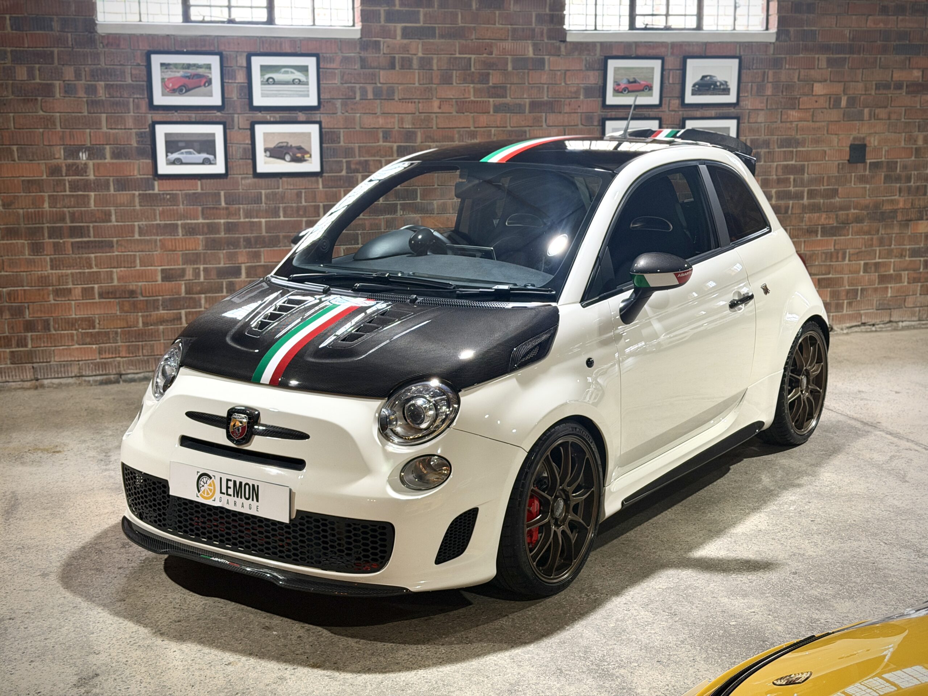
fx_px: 1287
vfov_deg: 30.3
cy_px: 348
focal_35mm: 48
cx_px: 464
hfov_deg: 39.7
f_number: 1.78
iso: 200
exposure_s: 1/50
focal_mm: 6.76
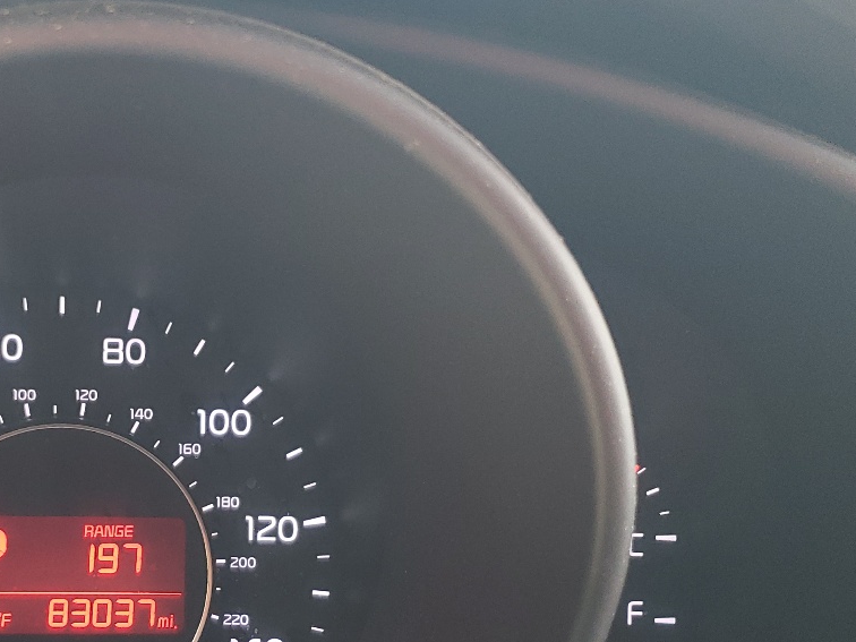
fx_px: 1360
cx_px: 103
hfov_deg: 33.3
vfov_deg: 26.4
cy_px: 442
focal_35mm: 55
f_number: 1.5
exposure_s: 1/60.2
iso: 103
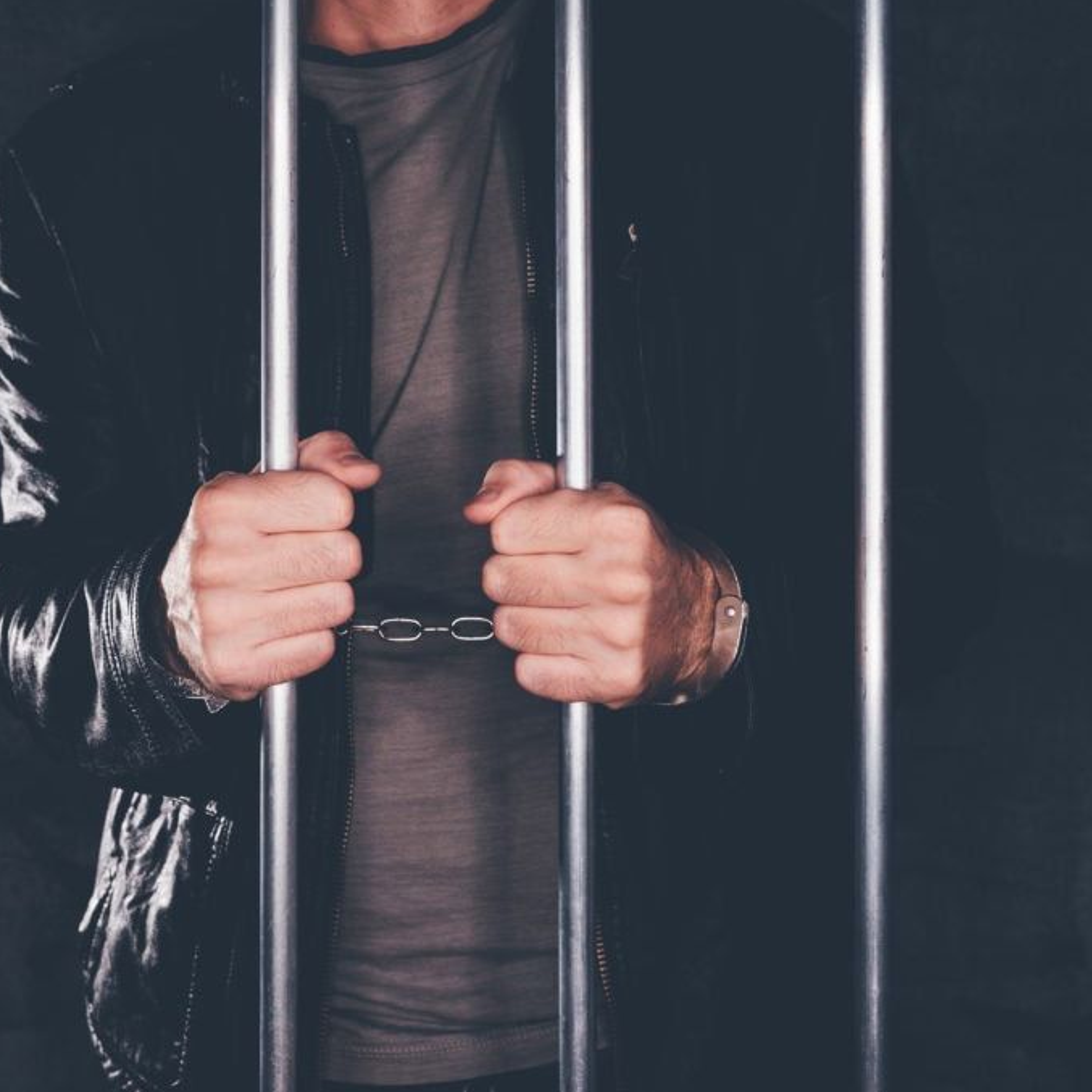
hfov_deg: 37.4
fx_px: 1606
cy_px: 545
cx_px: 423
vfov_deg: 37.6
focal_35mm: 45
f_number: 9
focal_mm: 35
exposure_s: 1/60
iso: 250
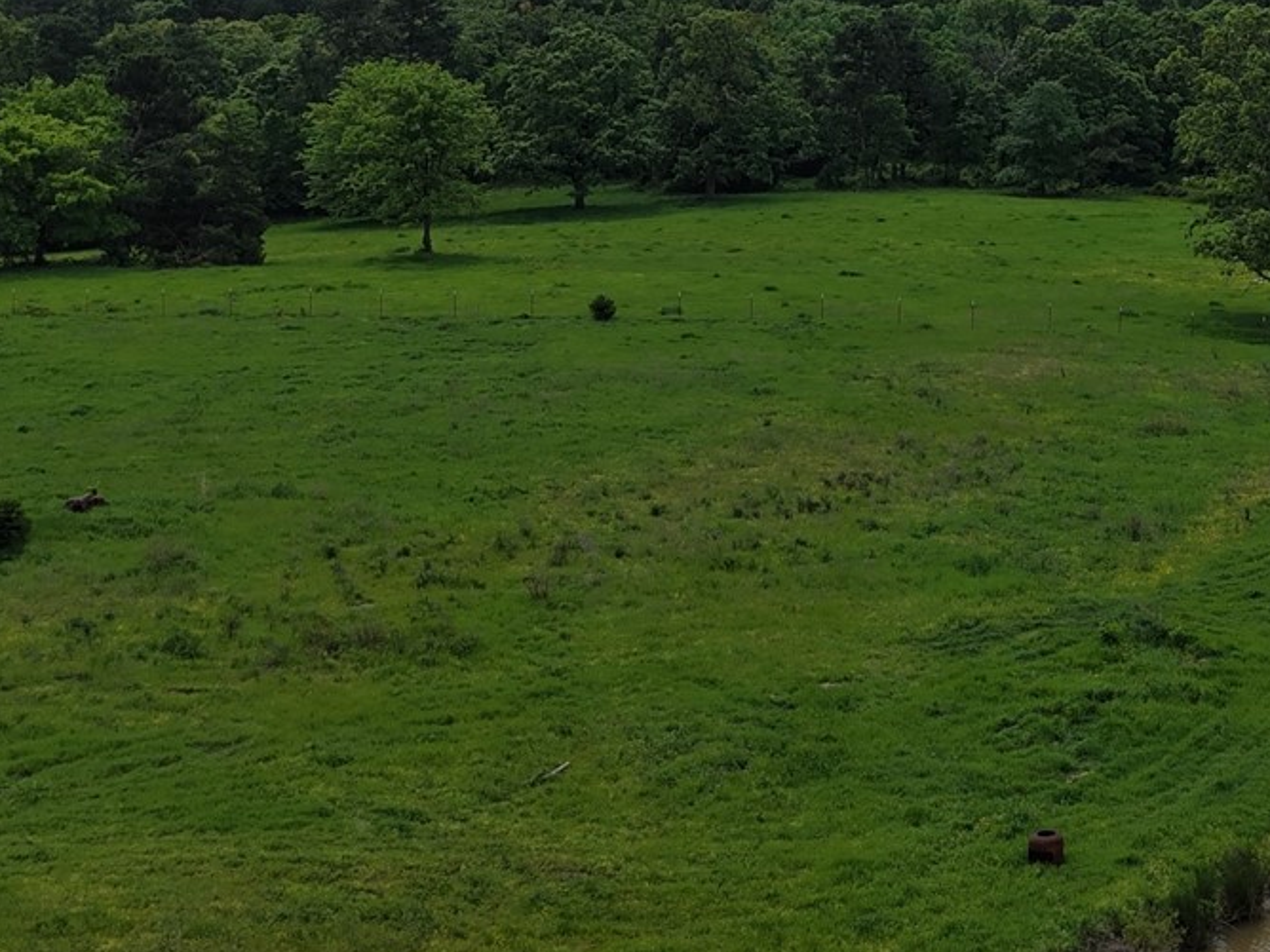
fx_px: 2531
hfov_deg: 27.3
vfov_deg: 20.8
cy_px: 87
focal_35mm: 69
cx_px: 1118
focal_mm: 8.67
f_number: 1.8
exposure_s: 1/6400
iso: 160
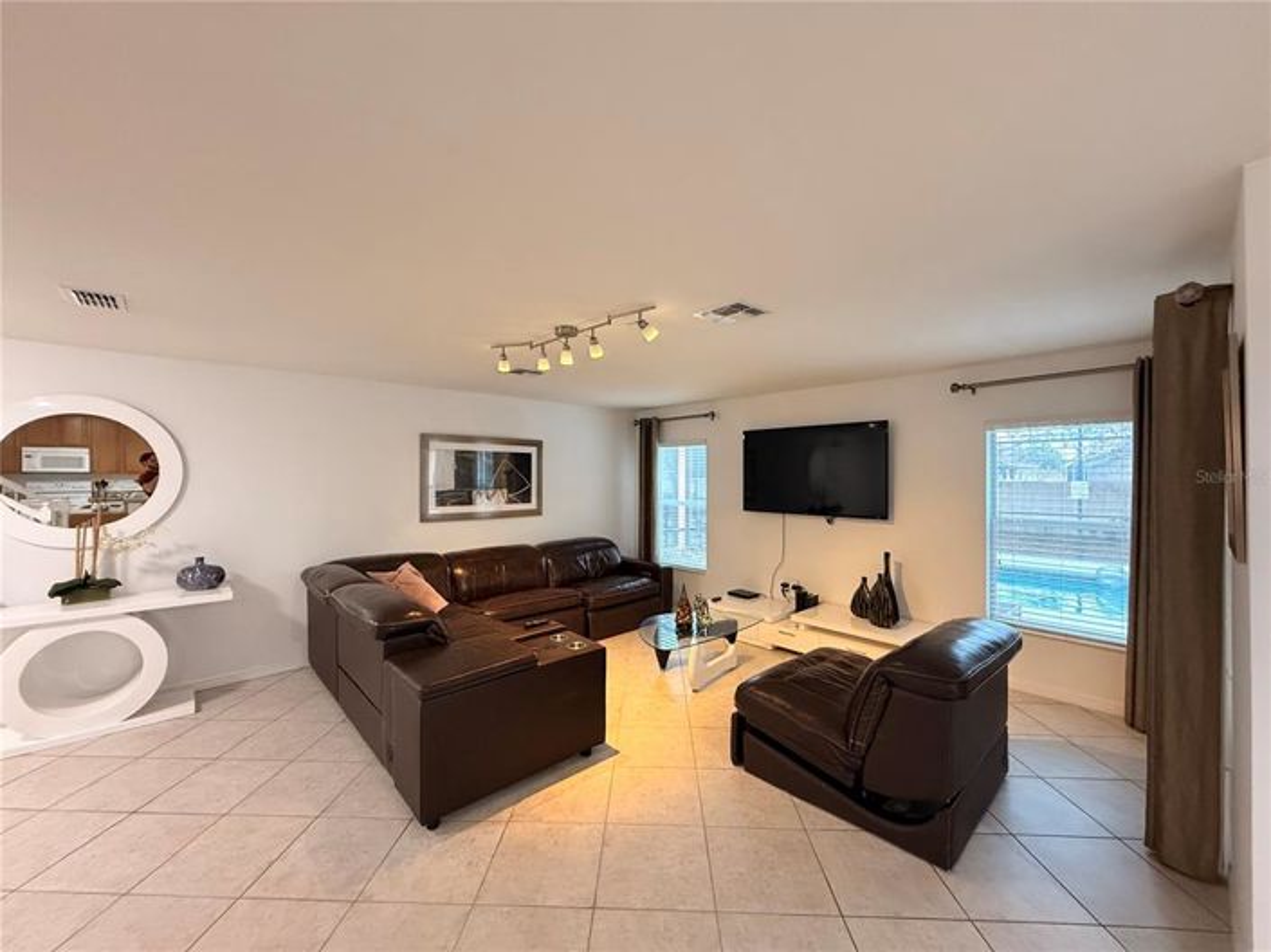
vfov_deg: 85.6
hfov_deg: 102.1
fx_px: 514
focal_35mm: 14
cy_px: 476
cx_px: 636
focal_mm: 2.22
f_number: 2.2
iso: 640
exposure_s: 1/60
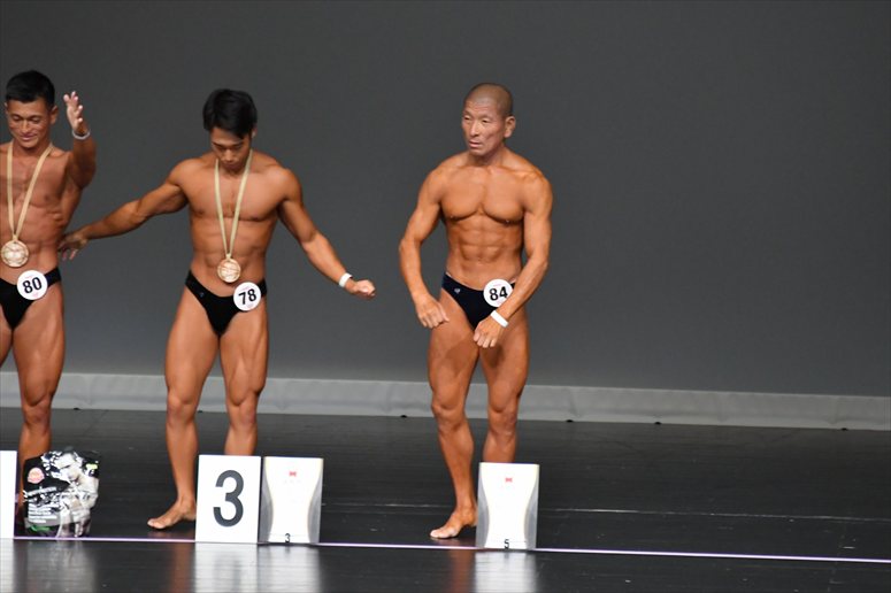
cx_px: 446
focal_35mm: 375
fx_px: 9277
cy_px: 296
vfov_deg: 3.7
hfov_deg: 5.5
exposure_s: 1/400
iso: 5000
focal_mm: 250
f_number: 5.6
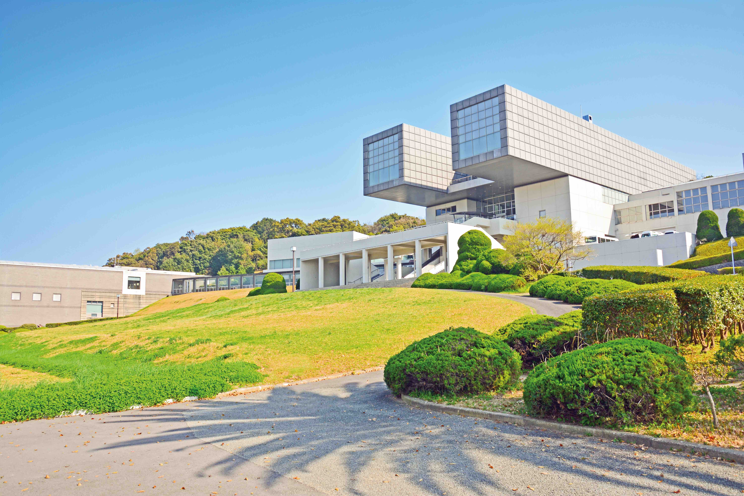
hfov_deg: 67.4
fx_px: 558
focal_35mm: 27
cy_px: 248
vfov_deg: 47.9
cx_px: 372
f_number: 9
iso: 100
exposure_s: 1/160
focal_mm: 18
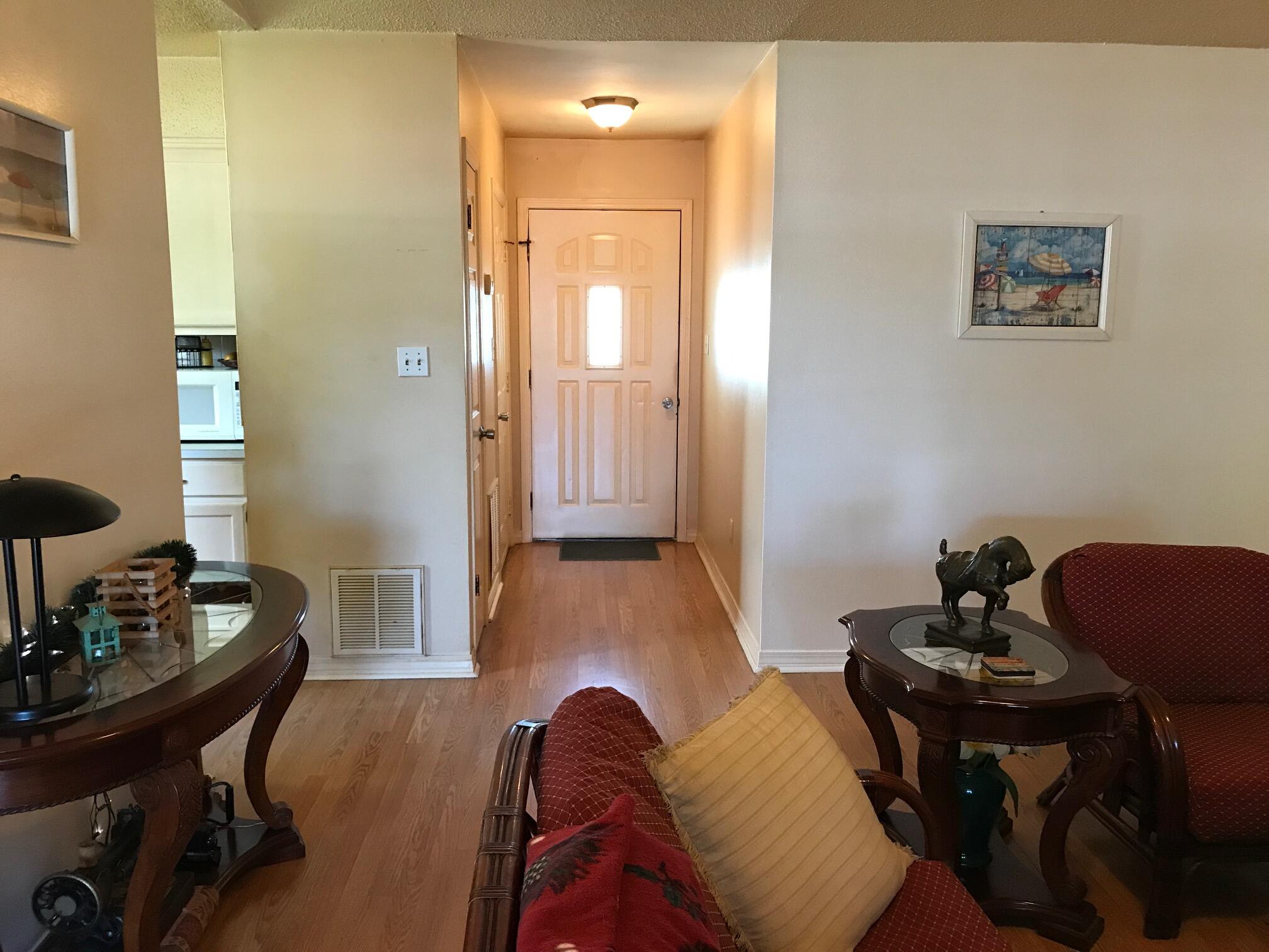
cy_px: 476
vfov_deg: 49.7
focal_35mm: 28
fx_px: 1026
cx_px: 634
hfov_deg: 63.4
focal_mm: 3.99
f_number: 1.8
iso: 50
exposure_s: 1/15
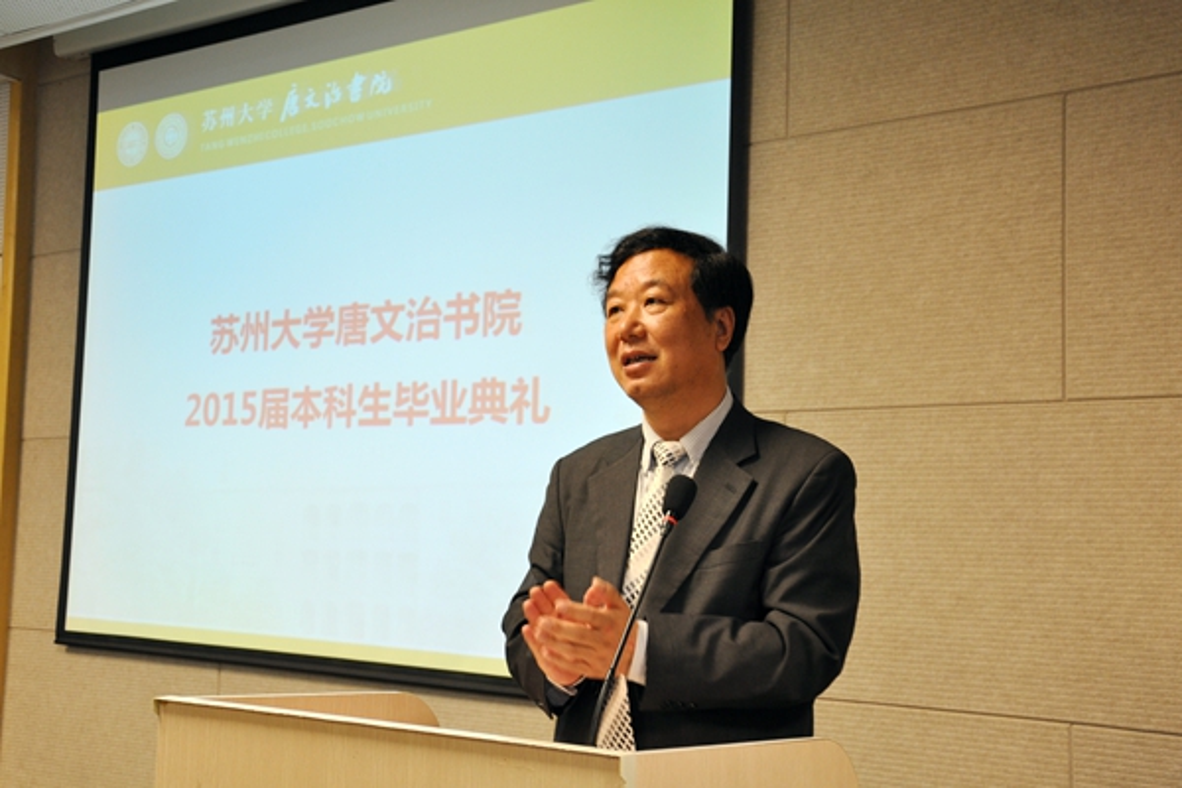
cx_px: 591
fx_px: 1379
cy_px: 394
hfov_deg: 46.4
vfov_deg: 31.9
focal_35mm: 42
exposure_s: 1/25
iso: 400
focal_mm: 28
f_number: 5
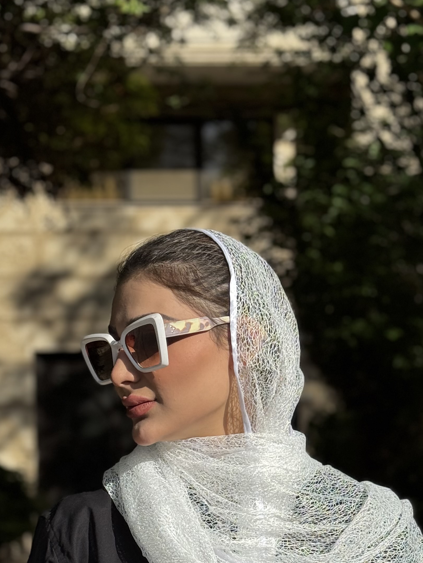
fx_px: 1466
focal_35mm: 90
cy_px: 458
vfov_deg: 21.5
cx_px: 253
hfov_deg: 16.4
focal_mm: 6.76
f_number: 1.78
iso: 64
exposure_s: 1/7092
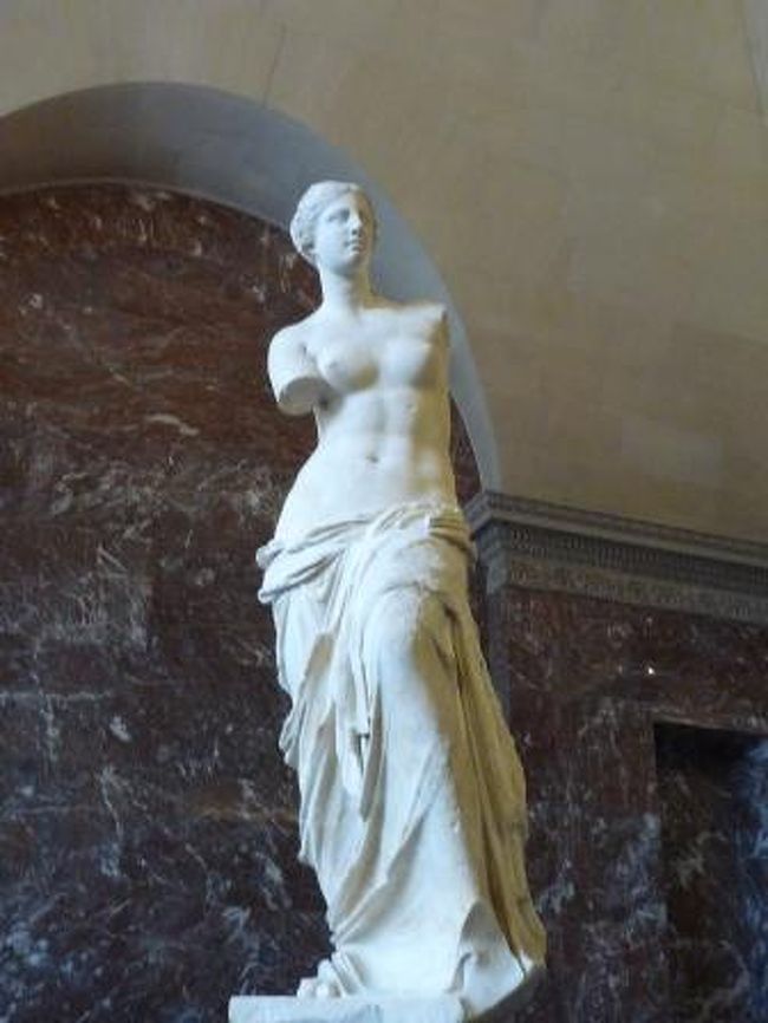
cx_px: 384
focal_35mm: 37
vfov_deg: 50.1
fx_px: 1094
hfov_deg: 38.7
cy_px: 512
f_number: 2.8
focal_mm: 4.5
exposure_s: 1/30
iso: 250
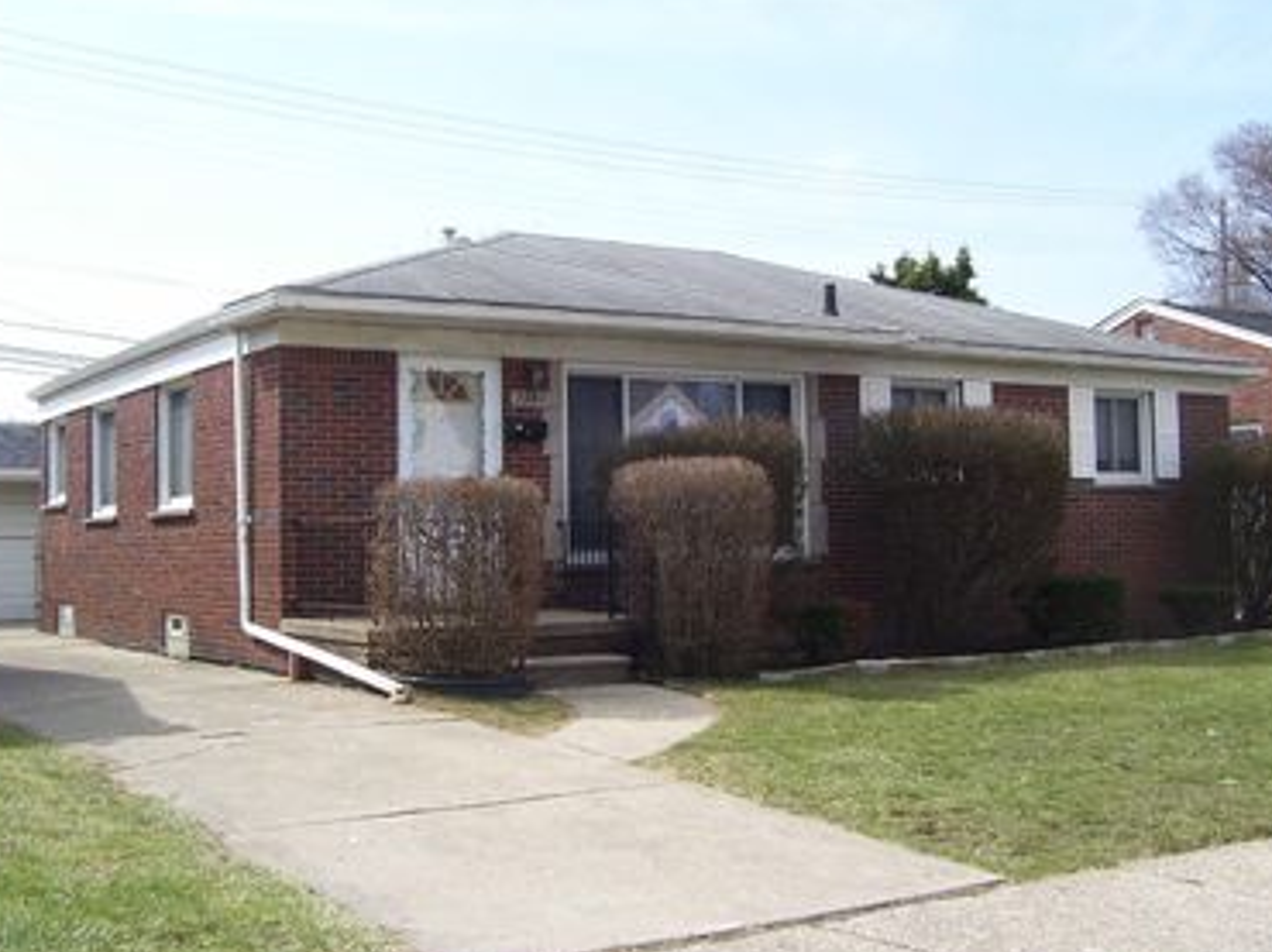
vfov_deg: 31.4
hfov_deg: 41.3
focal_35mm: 46
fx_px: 1689
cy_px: 383
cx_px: 643
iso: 80
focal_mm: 5.6
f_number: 4.8
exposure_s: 1/350
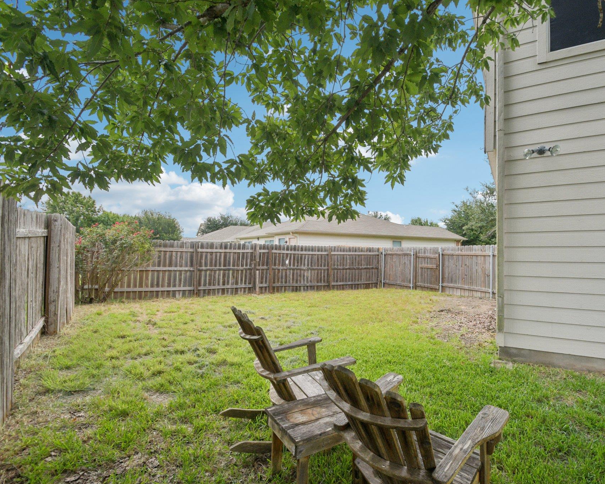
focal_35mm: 17
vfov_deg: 77.0
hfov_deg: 89.2
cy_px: 242
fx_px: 304
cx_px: 341
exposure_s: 1/200
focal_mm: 10
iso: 400
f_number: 8
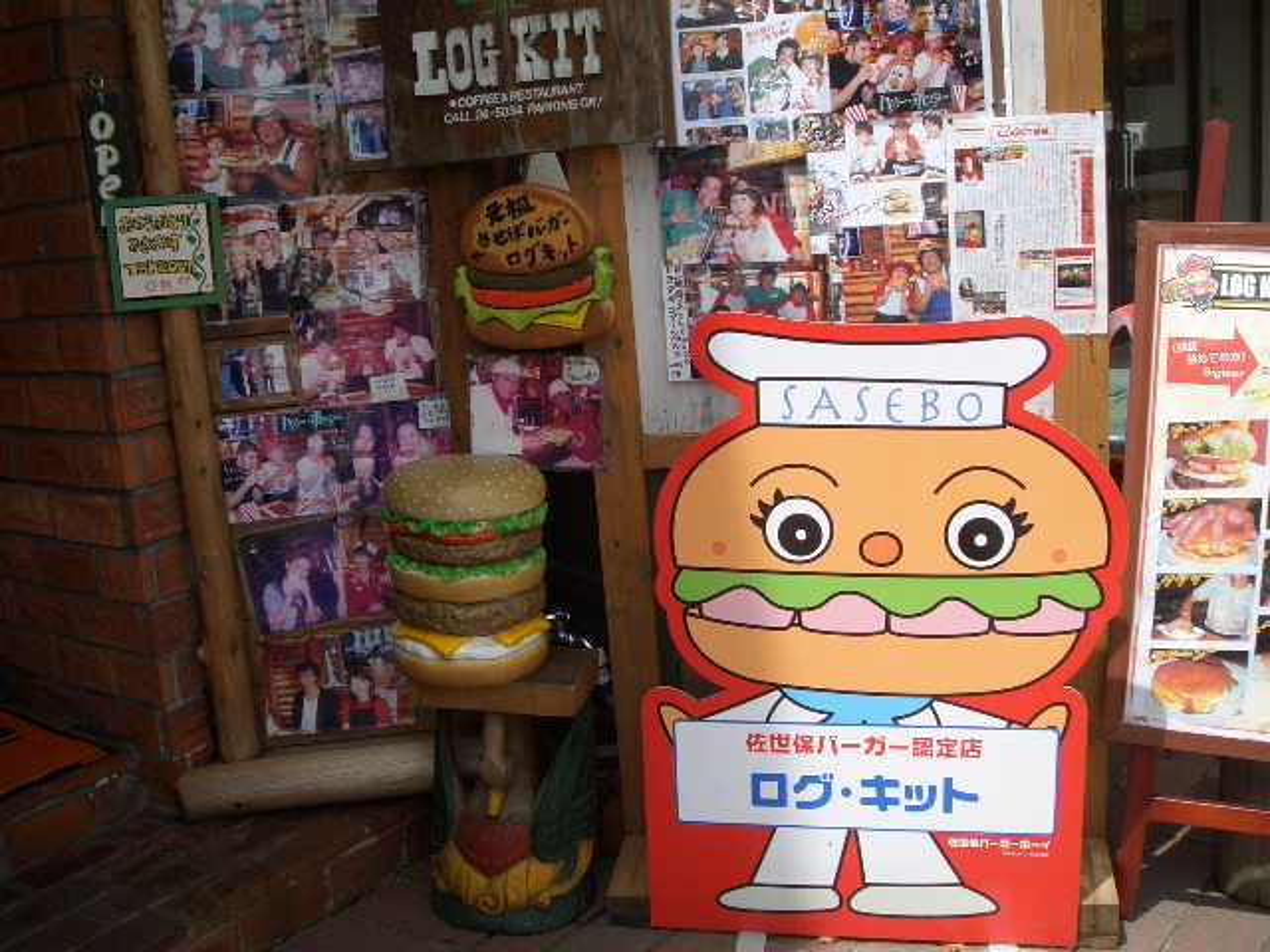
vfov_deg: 39.7
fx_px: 1321
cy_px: 476
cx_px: 635
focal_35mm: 36
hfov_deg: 51.4
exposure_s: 1/400
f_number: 4
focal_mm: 4.8
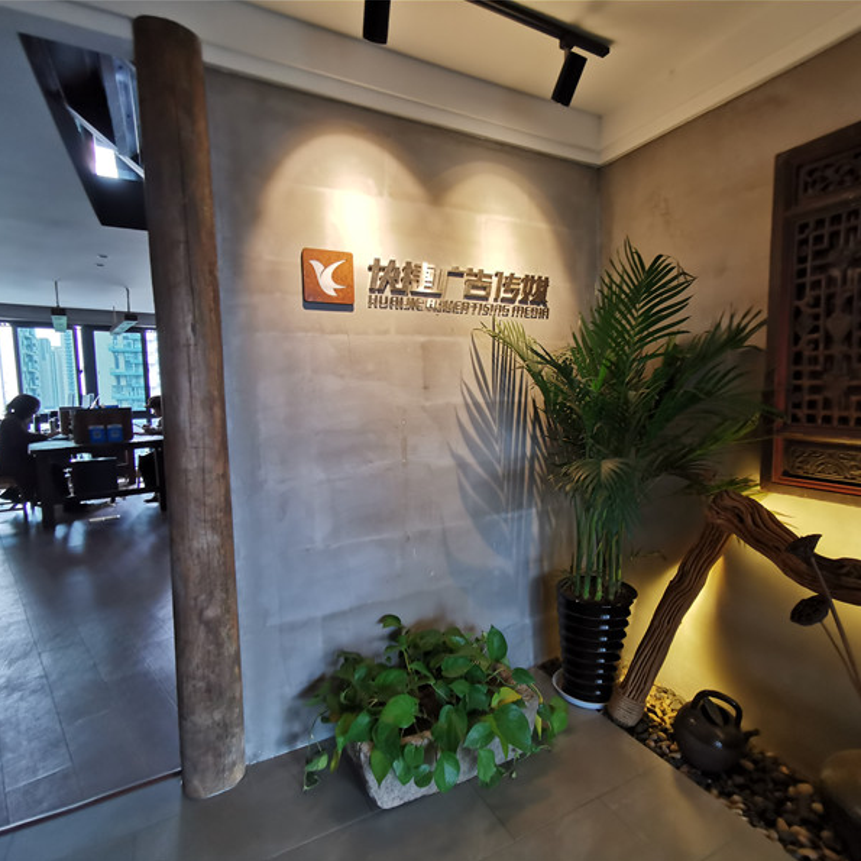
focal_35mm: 19
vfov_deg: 77.7
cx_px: 479
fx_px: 535
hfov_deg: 77.4
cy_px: 433
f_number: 2.2
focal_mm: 2.35
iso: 160
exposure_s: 1/50
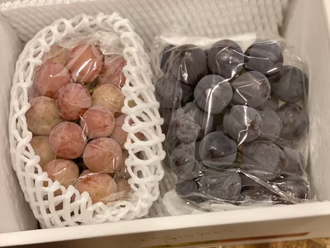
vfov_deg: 28.0
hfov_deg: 36.8
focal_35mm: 52
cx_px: 165
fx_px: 496
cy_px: 124
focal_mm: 6
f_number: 2
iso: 160
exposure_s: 1/60
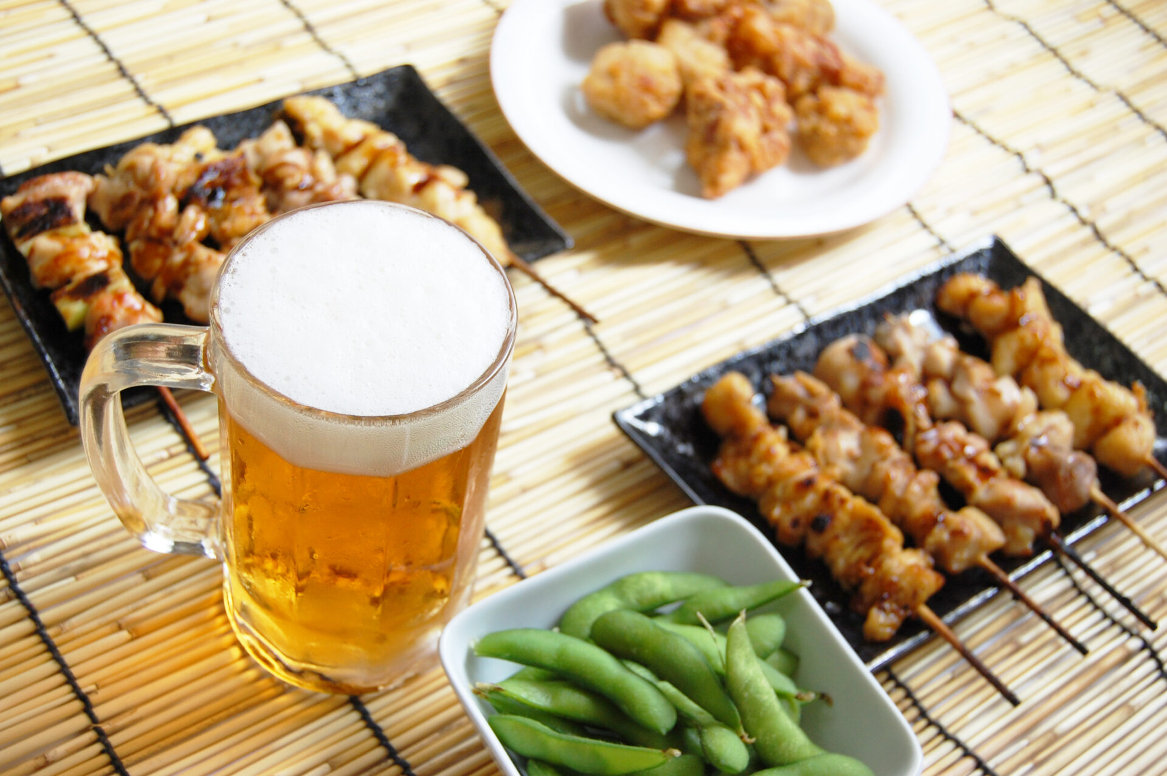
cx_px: 584
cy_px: 388
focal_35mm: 51
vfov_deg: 26.4
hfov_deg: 38.9
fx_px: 1652
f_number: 5.6
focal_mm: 34
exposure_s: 1/125
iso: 280
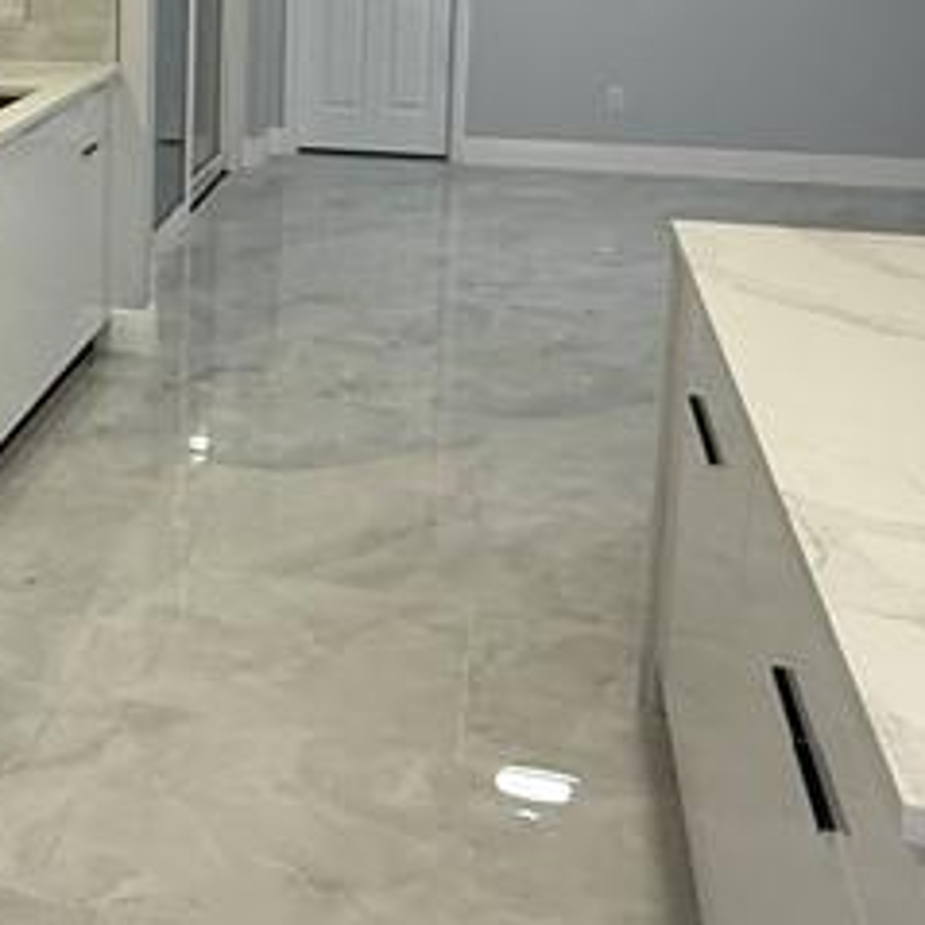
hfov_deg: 29.5
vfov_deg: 31.0
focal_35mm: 53
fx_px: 1602
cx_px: -58
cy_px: 124
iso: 320
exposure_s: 1/120
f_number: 2.2
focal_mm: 2.22
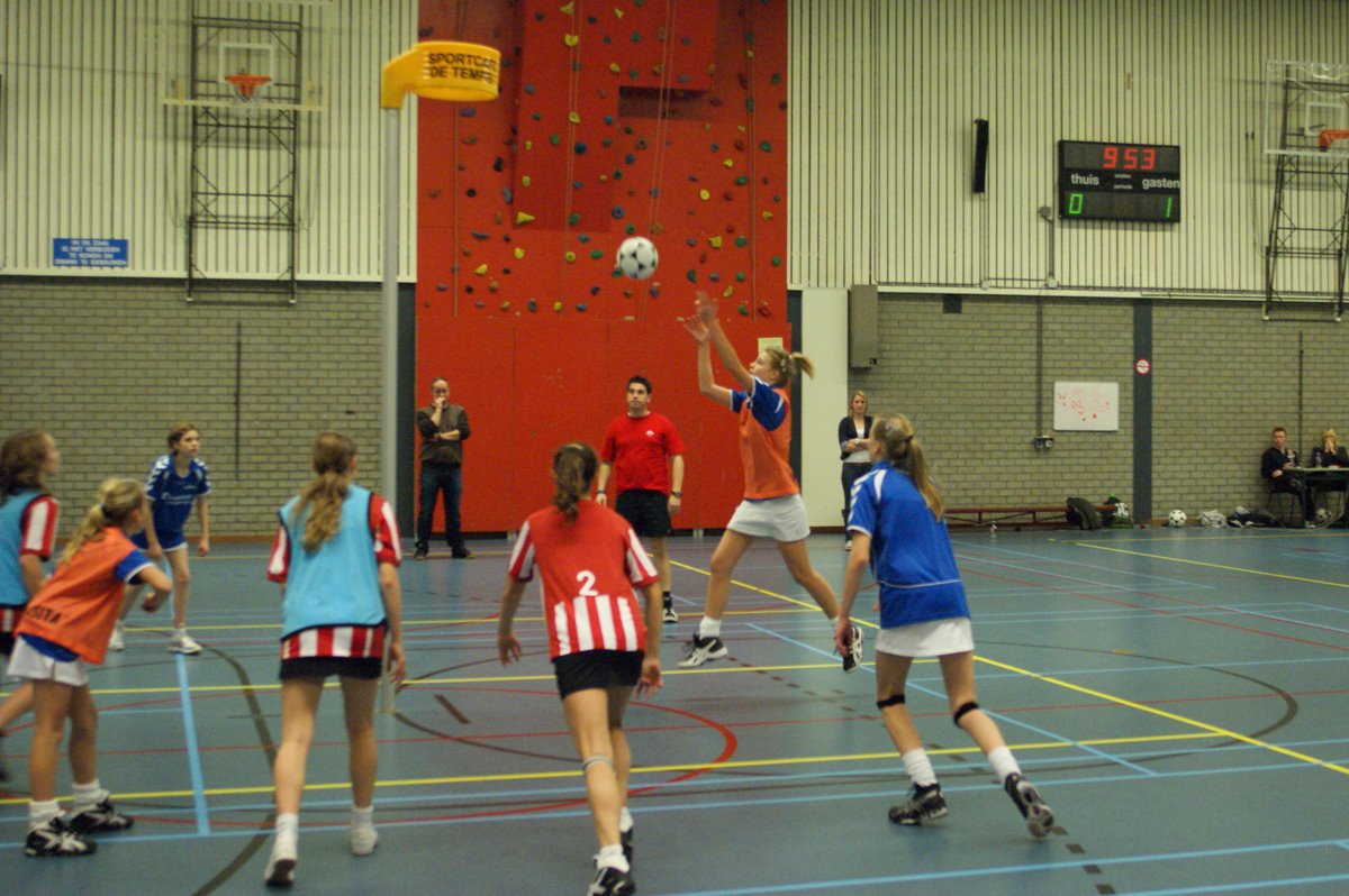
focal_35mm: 42
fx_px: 1573
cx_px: 674
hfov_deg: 46.4
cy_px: 448
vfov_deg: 31.8
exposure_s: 1/125
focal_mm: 28
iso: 1600
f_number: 2.8
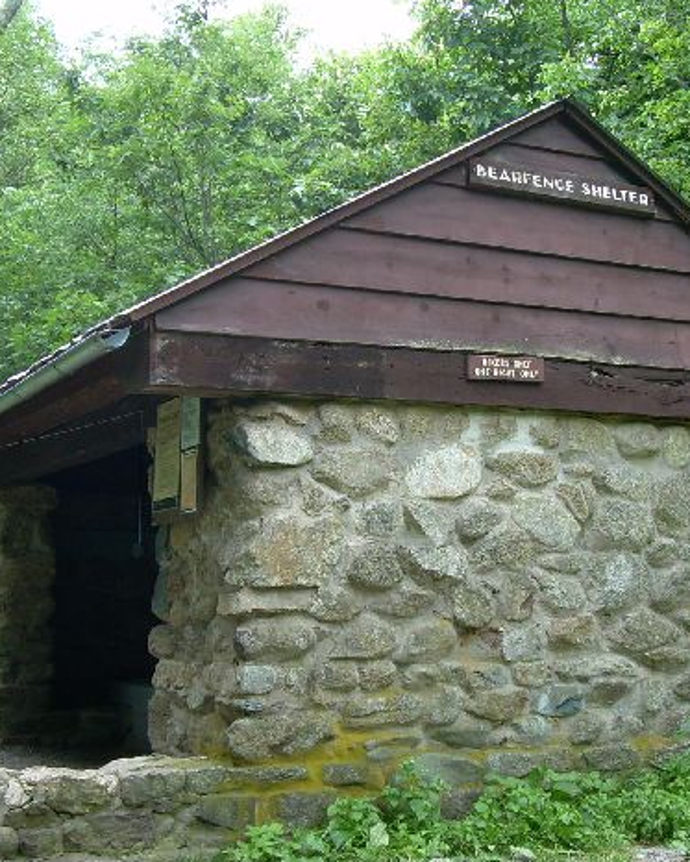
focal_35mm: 59
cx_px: 411
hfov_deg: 25.8
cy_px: 427
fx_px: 1506
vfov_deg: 32.0
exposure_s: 1/71.3
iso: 100
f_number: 2.9
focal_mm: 7.2
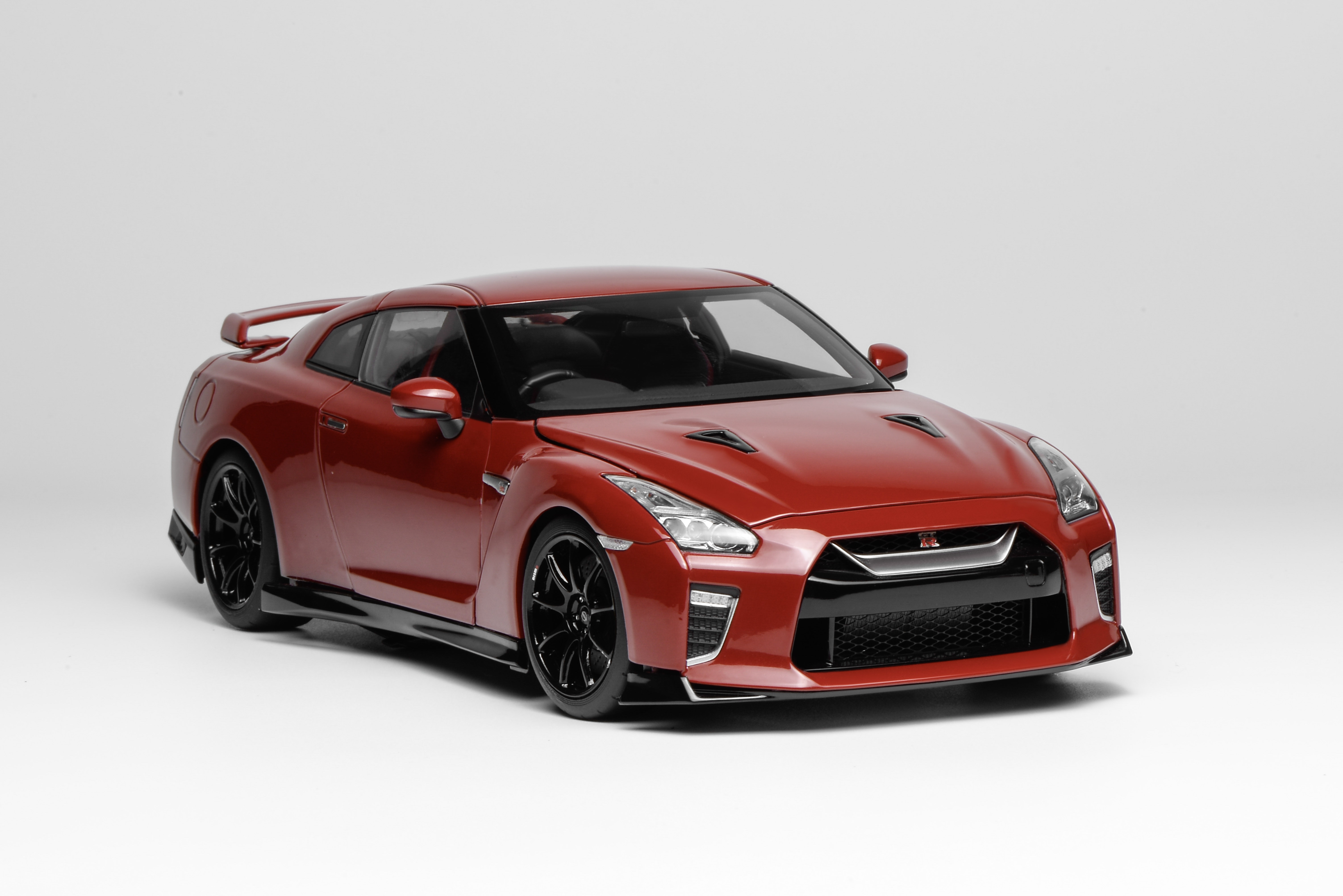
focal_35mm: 105
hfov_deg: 19.4
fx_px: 3918
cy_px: 448
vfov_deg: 13.1
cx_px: 672
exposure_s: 1/2
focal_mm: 105
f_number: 25
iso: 100
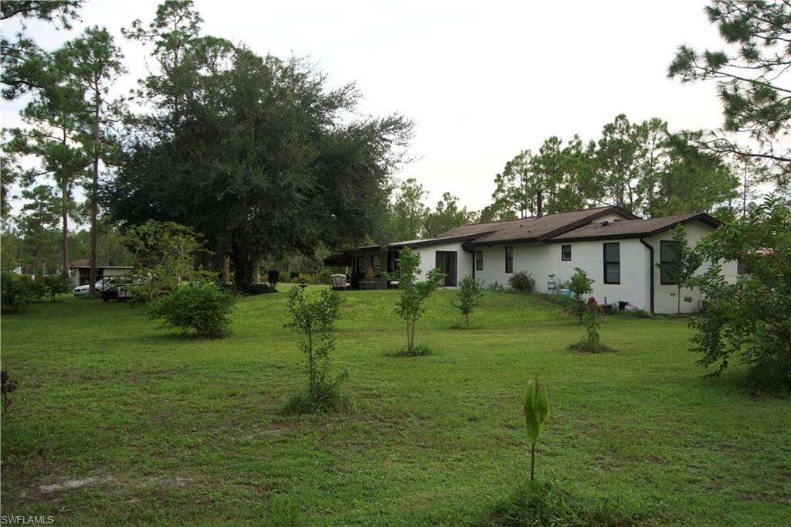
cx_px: 396
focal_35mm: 33
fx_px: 725
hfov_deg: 57.2
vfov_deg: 39.9
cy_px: 264
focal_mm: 22
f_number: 5
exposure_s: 1/60
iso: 100
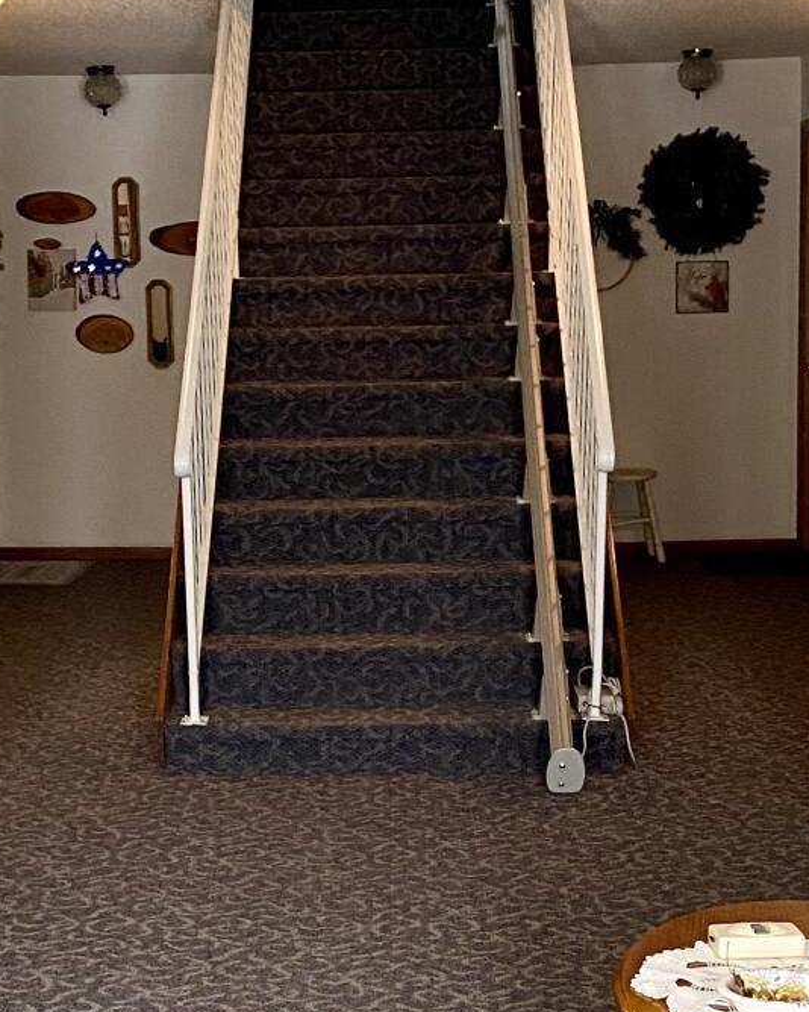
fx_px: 2276
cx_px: 288
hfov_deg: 20.1
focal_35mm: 76
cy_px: 558
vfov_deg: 25.1
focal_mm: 4.25
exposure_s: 1/60
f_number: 1.8
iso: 160
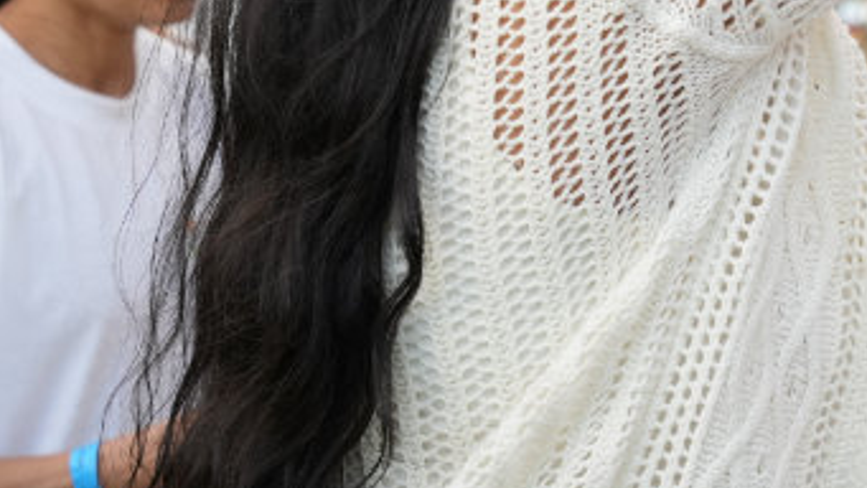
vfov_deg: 7.4
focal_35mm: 162
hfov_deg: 13.0
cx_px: 971
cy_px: -255
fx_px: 3722
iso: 250
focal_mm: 51.6
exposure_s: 1/800
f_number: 2.8
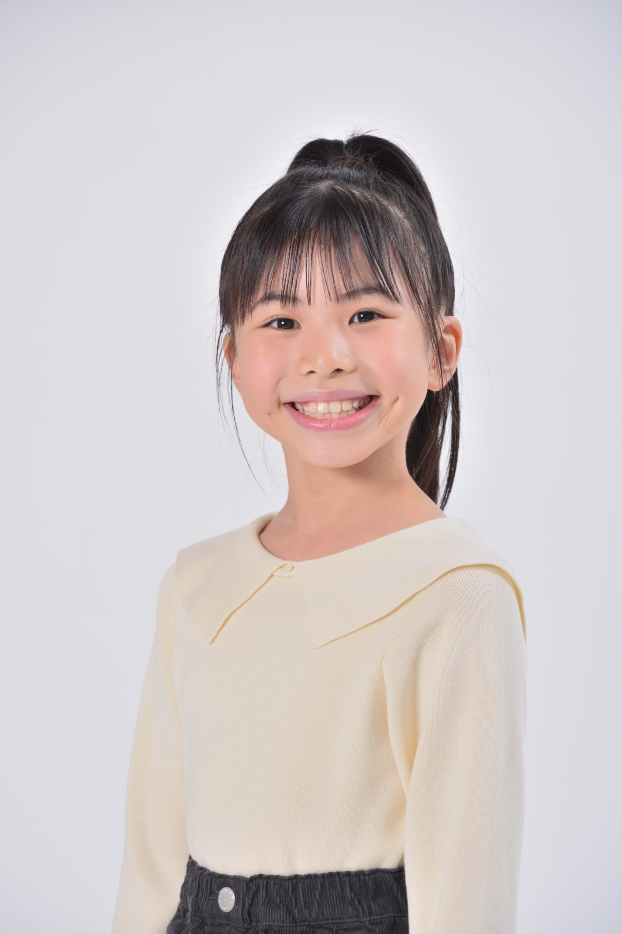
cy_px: 468
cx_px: 311
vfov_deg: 10.8
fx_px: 4951
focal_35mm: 191
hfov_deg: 7.2
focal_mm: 190
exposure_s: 1/160
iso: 200
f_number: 8
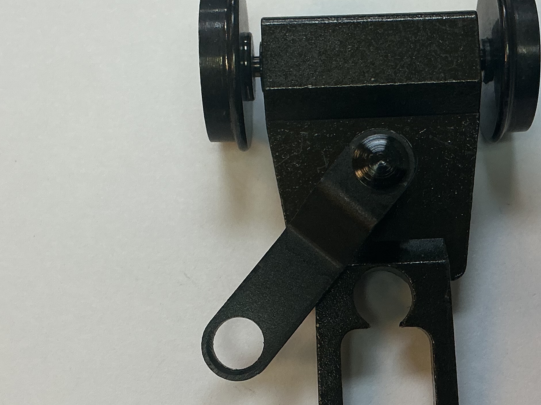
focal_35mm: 62
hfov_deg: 31.0
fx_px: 969
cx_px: 359
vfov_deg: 23.6
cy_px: 194
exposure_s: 1/120
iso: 32
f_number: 1.8
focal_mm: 3
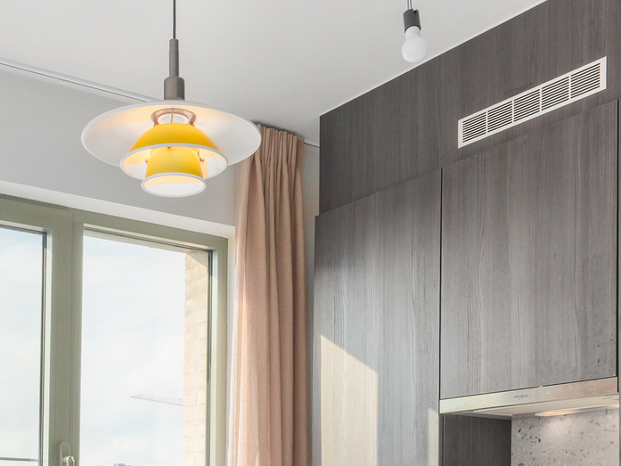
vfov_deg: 24.9
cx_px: 182
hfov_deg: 35.6
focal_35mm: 53
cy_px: 555
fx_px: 951
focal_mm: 16
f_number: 11
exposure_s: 1/250
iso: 250
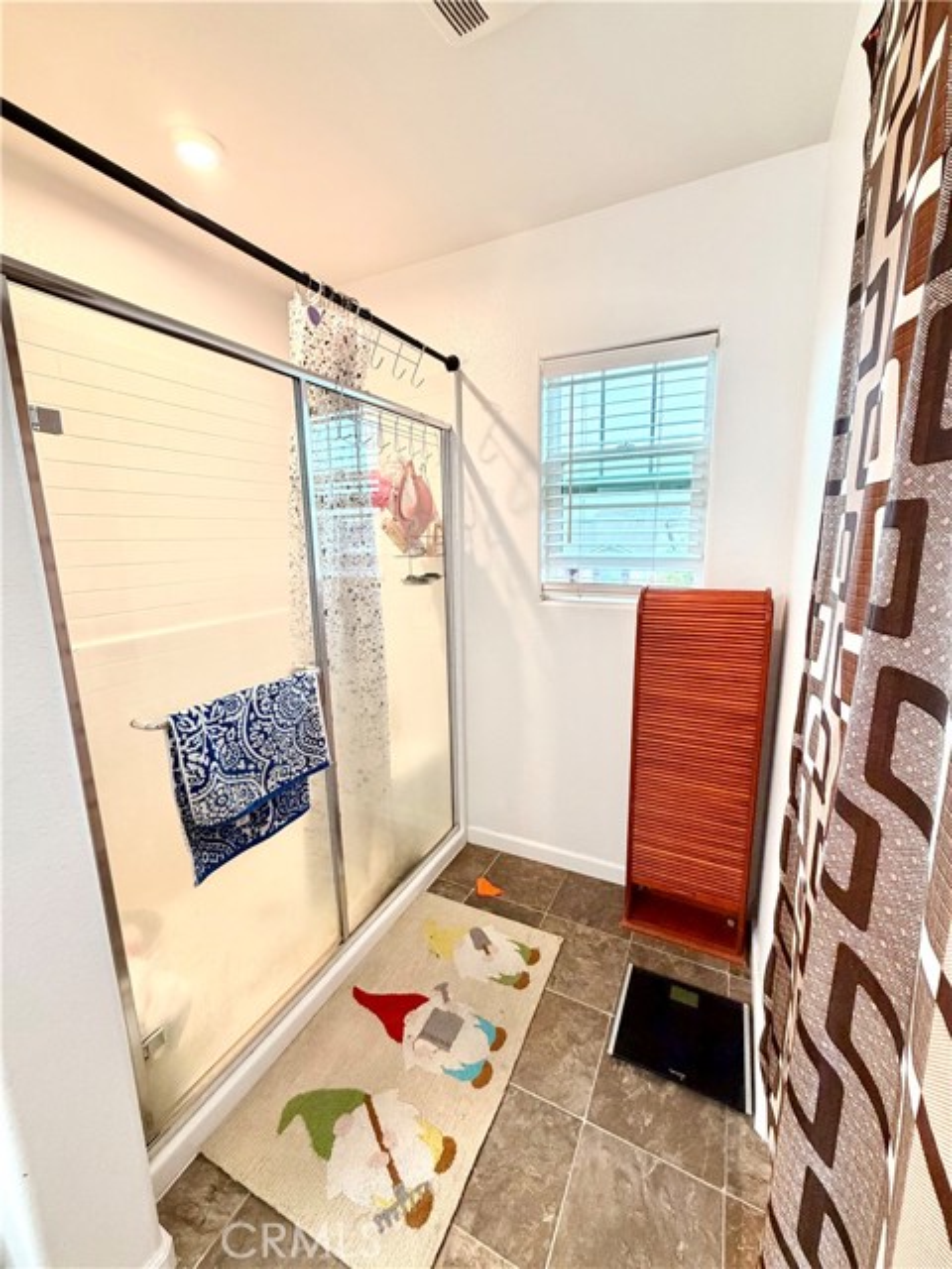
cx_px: 476
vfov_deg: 102.1
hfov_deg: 85.7
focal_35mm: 14
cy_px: 634
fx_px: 513
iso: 320
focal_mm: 2.22
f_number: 2.2
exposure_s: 1/60
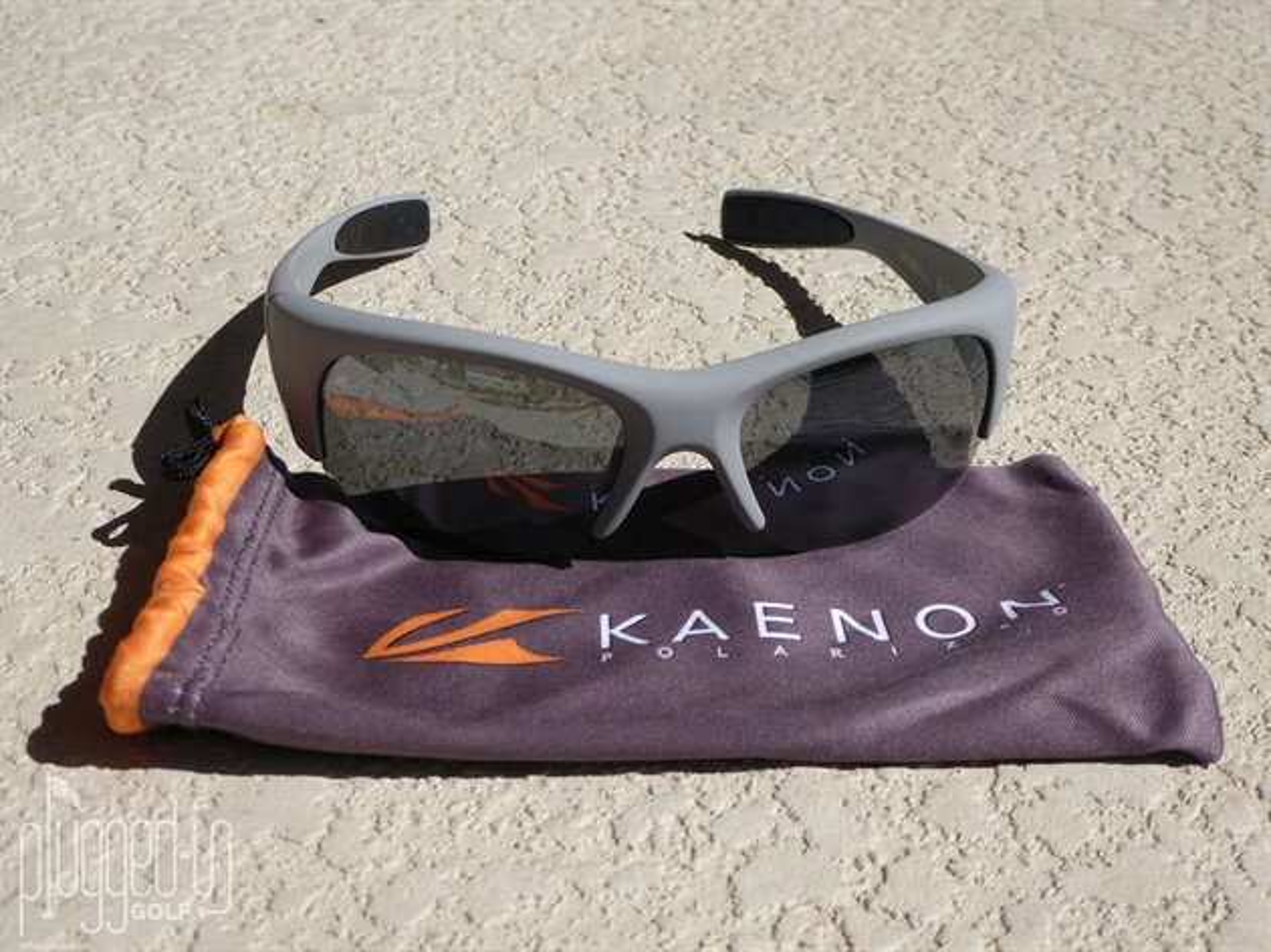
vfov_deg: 25.6
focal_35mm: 57
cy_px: 476
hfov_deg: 33.8
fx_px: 2092
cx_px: 636
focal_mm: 9.6
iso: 80
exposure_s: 1/640
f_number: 4.1
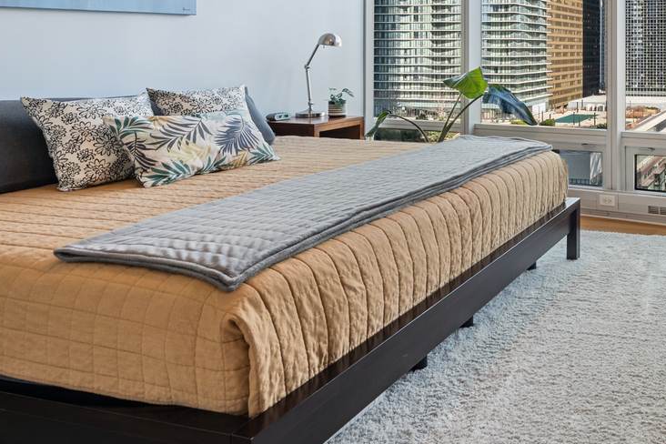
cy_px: 40
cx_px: 657
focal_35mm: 31
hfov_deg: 49.8
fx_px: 573
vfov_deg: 39.2
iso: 250
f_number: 8
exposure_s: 1/30
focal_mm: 14
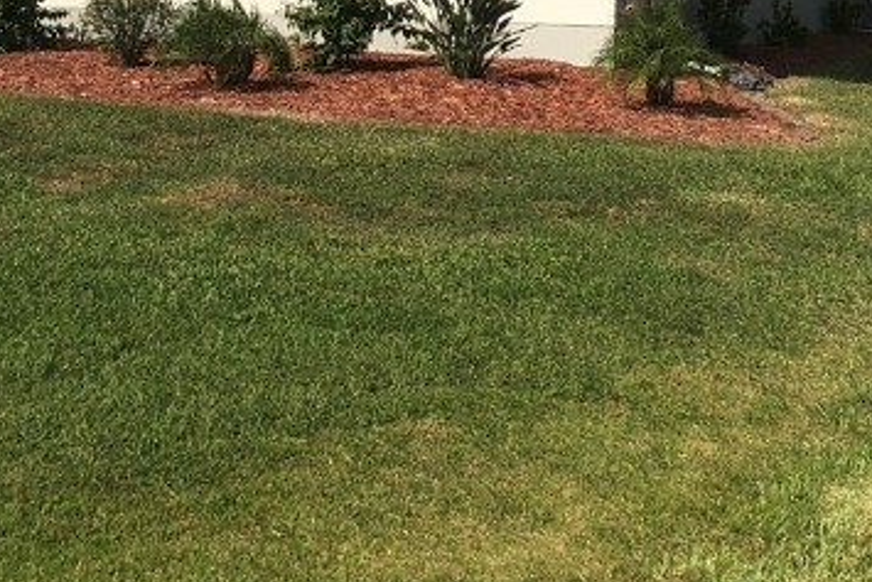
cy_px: -101
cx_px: 204
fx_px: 2035
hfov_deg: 23.9
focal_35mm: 84
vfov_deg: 15.7
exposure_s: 1/2857
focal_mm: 4
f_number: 1.8
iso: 20
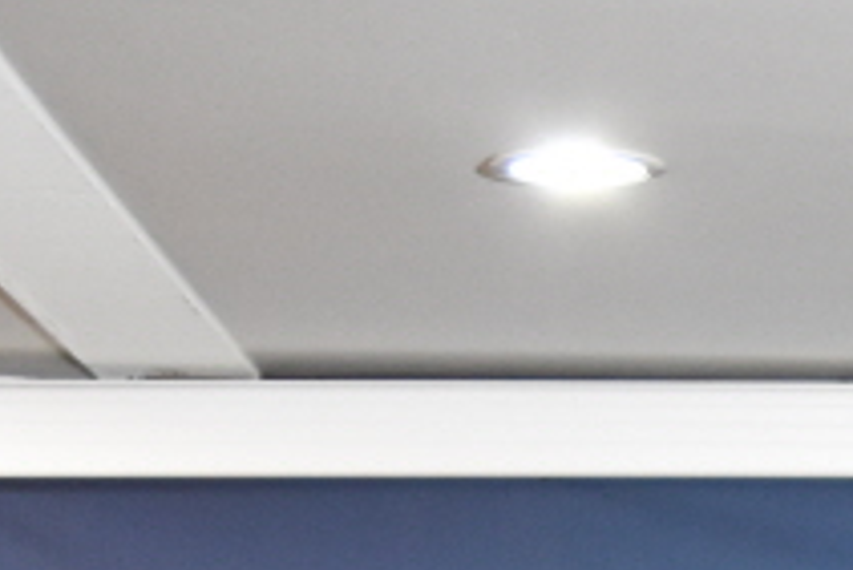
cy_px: 1140
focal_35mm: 196
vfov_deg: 6.8
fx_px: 4643
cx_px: 1928
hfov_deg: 9.5
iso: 2000
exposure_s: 1/60
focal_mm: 23
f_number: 4.5
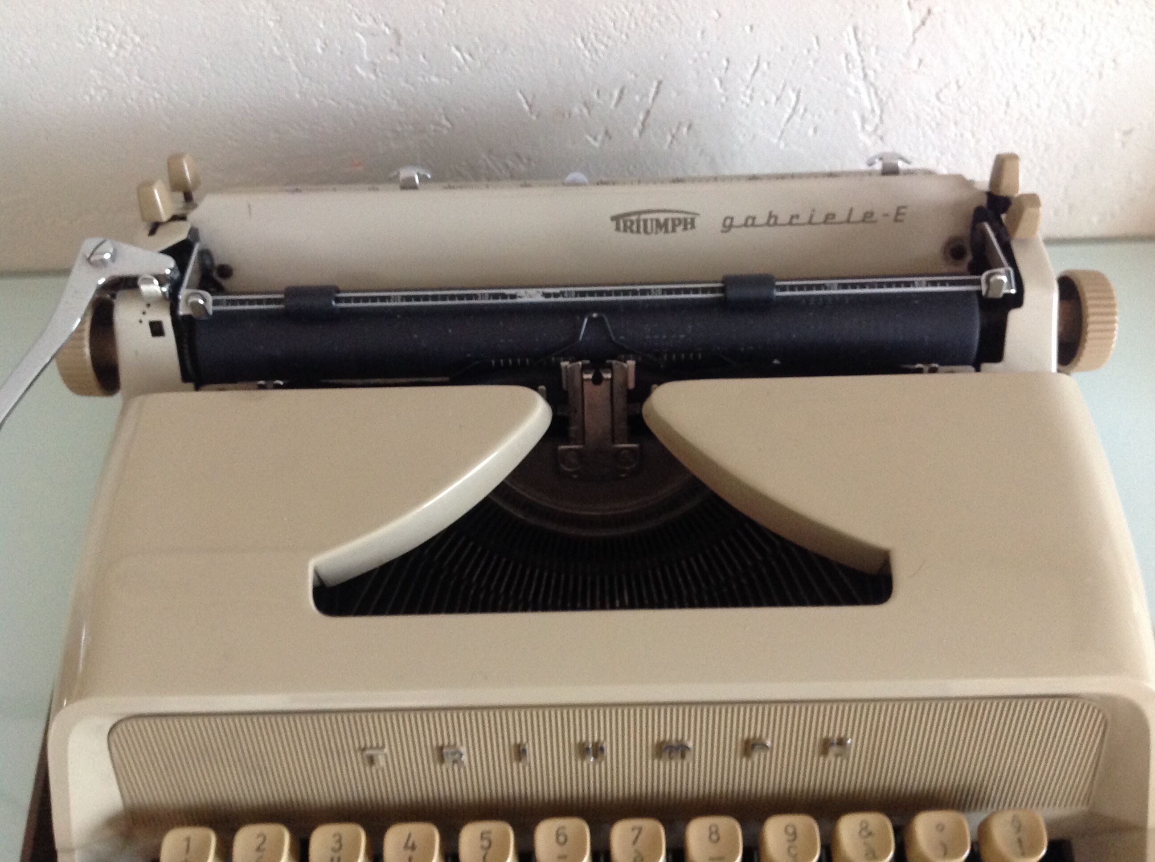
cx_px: 578
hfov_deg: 52.7
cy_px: 431
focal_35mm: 35
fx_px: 1166
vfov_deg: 40.6
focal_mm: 4.28
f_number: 2.4
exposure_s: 1/15
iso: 320
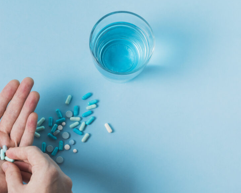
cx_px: 73
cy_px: 109
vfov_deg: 21.9
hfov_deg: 27.0
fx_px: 497
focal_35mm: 70
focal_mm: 35
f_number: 8
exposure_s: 1/200
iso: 160
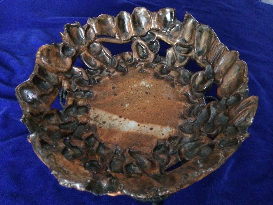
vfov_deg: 46.8
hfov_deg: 60.0
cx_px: 136
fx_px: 237
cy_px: 102
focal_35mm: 30
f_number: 2.2
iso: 800
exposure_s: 1/15
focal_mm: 4.12
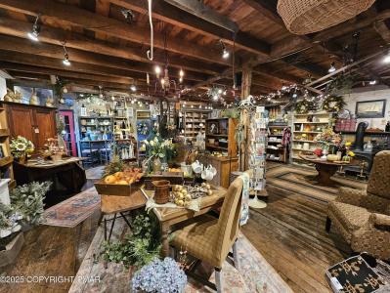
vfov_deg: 90.0
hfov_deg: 106.1
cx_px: 195
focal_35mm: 13
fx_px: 147
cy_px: 146
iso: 500
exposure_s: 1/30
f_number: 2.2
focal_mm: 2.2
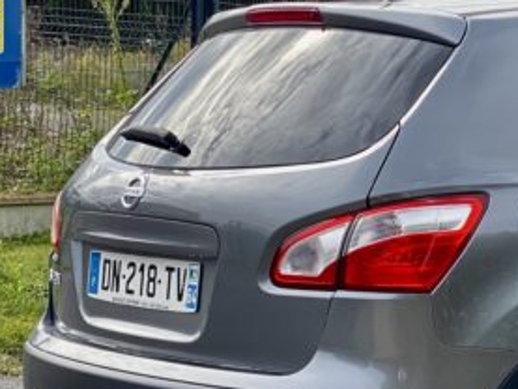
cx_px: 677
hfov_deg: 12.7
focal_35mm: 150
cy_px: 140
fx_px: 2246
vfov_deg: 9.9
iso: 20
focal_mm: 6
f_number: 2
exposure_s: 1/343
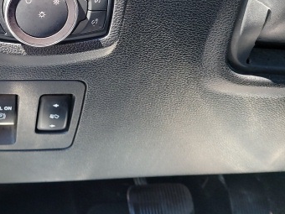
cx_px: 39
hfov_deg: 36.9
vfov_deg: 28.3
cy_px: 13
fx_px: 403
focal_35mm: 49
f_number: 1.8
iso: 56
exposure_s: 1/100
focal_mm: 5.4
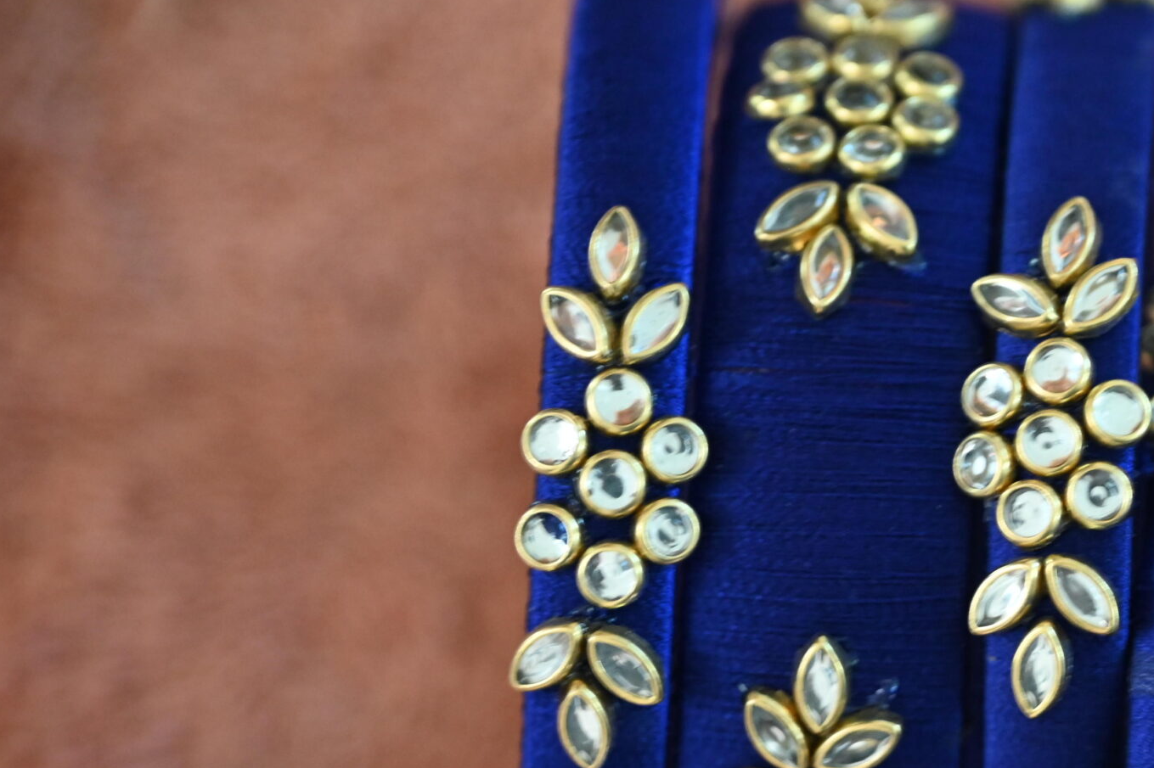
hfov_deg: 9.1
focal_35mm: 226
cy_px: 638
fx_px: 7242
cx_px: 960
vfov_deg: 6.1
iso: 3200
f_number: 4
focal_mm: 120
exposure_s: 1/100
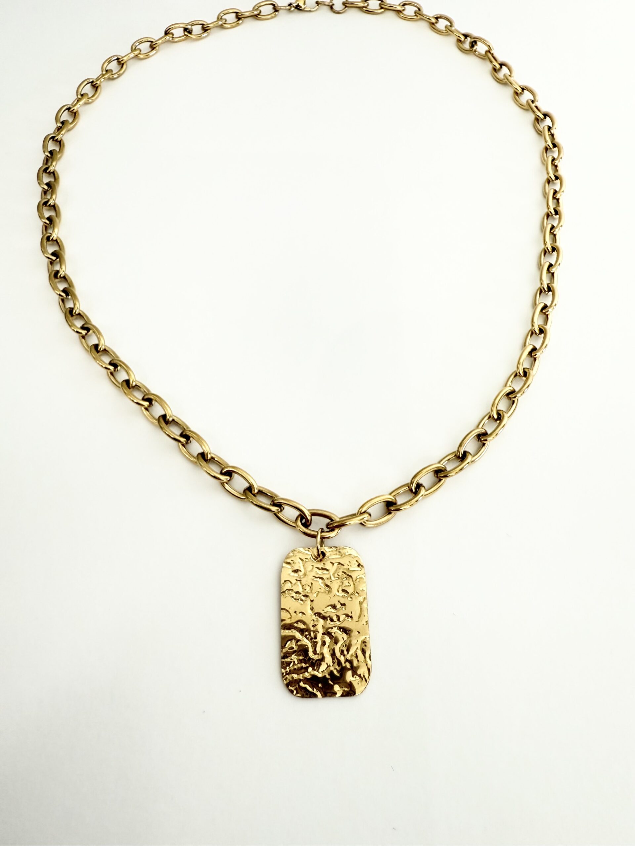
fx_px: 587
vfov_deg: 71.6
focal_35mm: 24
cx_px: 318
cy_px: 423
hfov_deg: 56.8
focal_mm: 2.22
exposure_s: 1/100
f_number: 2.2
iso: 320
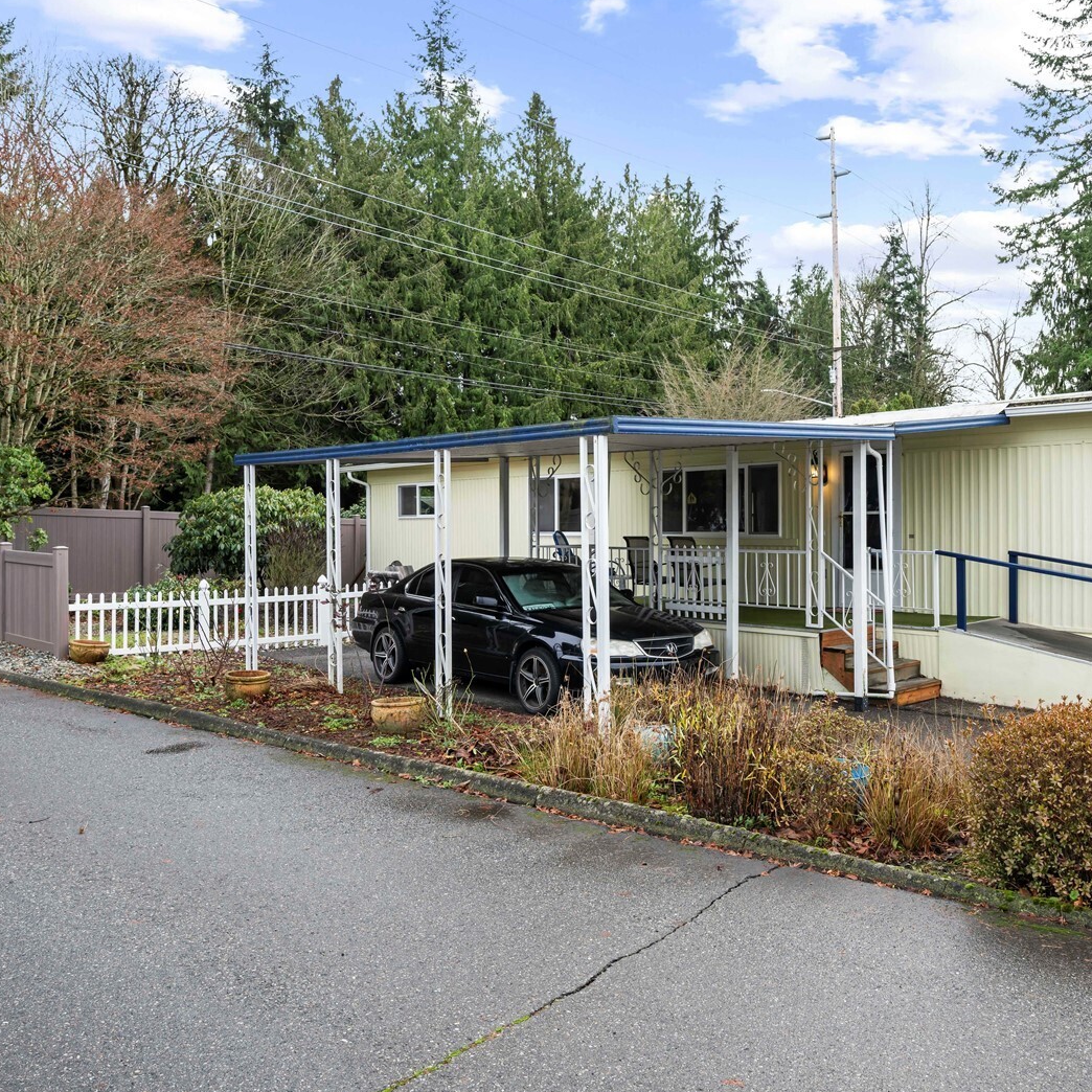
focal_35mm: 29
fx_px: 1035
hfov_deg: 54.3
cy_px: 528
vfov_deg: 55.6
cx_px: 745
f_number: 8
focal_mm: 21
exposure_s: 1/40
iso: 200
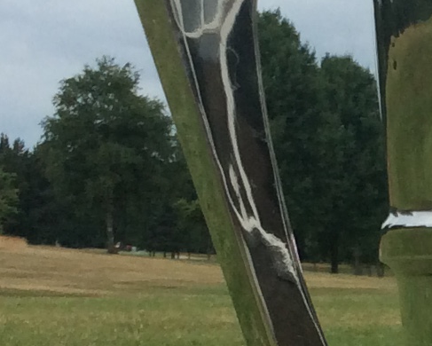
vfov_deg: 9.2
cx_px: 603
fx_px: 2123
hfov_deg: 11.2
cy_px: 360
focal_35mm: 166
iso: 32
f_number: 2.4
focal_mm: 3.3
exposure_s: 1/389
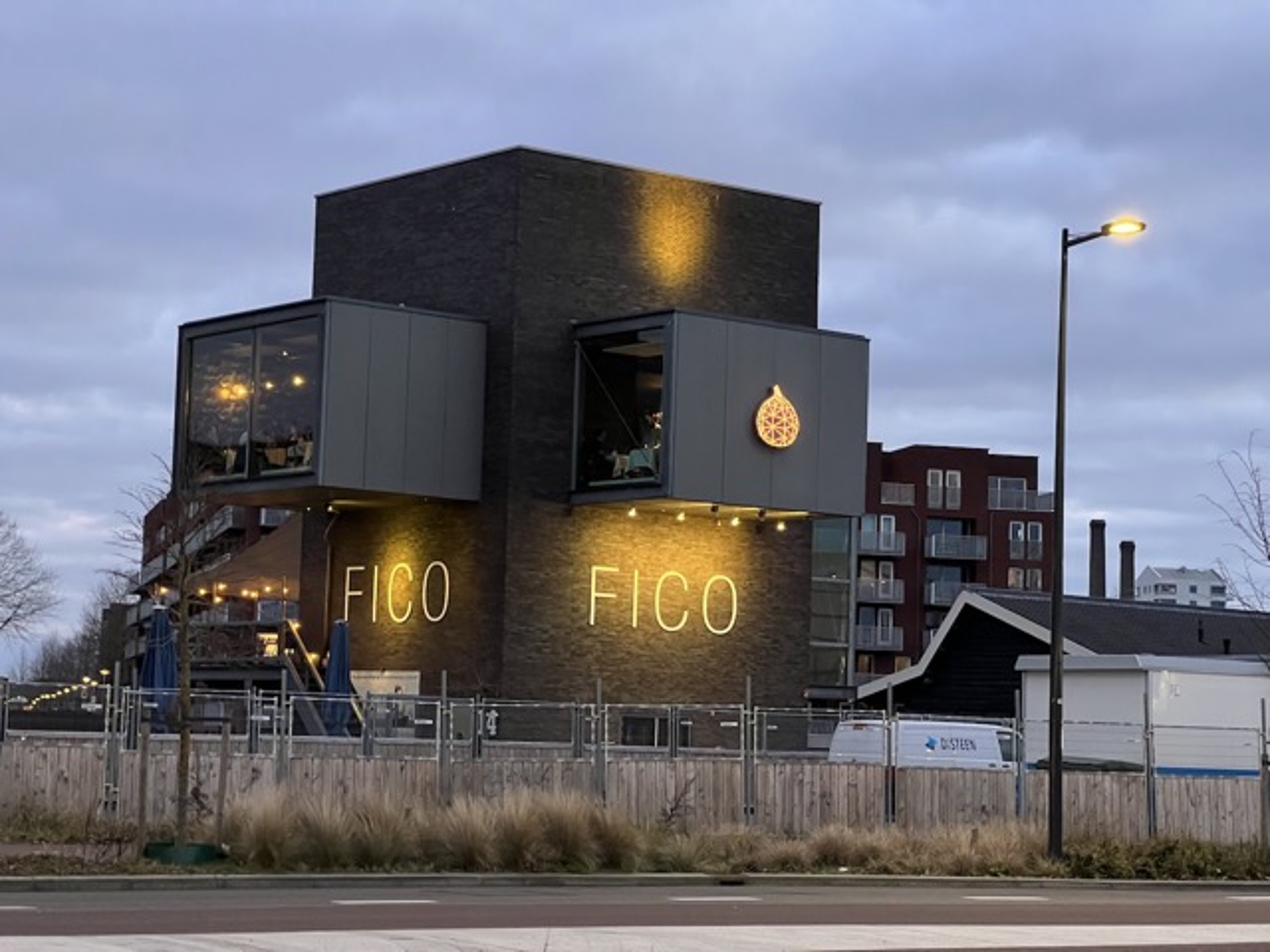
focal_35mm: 77
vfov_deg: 19.1
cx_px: 635
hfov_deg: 25.3
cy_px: 476
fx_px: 2825
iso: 800
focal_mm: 9
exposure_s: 1/34
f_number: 2.8
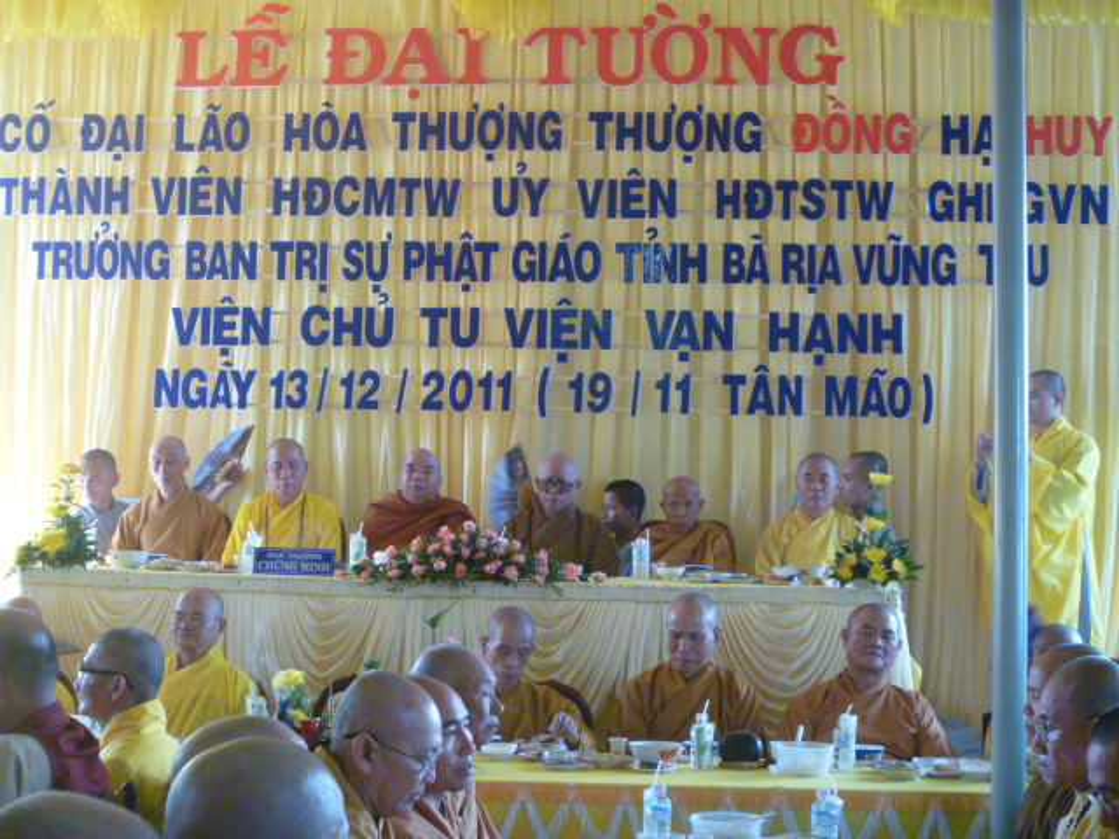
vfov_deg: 23.7
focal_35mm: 62
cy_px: 420
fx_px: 2004
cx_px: 560
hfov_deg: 31.2
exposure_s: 1/25
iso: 400
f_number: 3.9
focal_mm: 11
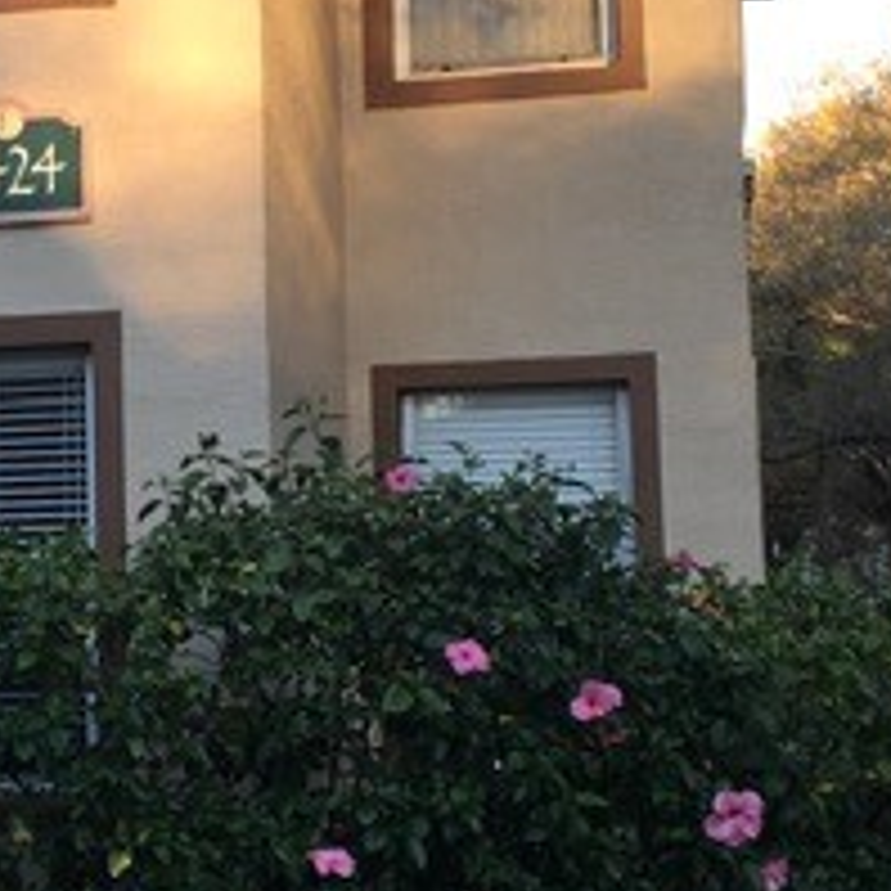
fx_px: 2417
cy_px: 400
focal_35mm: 83
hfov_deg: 20.1
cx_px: -58
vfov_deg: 20.9
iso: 25
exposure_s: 1/120
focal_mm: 4.15
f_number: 2.2
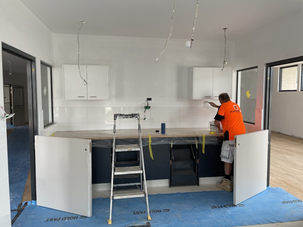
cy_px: 114
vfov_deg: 53.1
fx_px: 228
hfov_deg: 67.3
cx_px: 152
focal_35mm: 26
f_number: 1.6
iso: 80
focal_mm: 4.2
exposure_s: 1/121
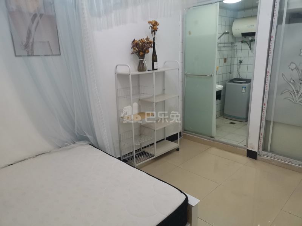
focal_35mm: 26
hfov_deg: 67.3
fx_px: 227
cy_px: 113
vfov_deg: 53.1
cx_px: 151
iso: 200
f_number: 1.8
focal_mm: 5.5
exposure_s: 1/50
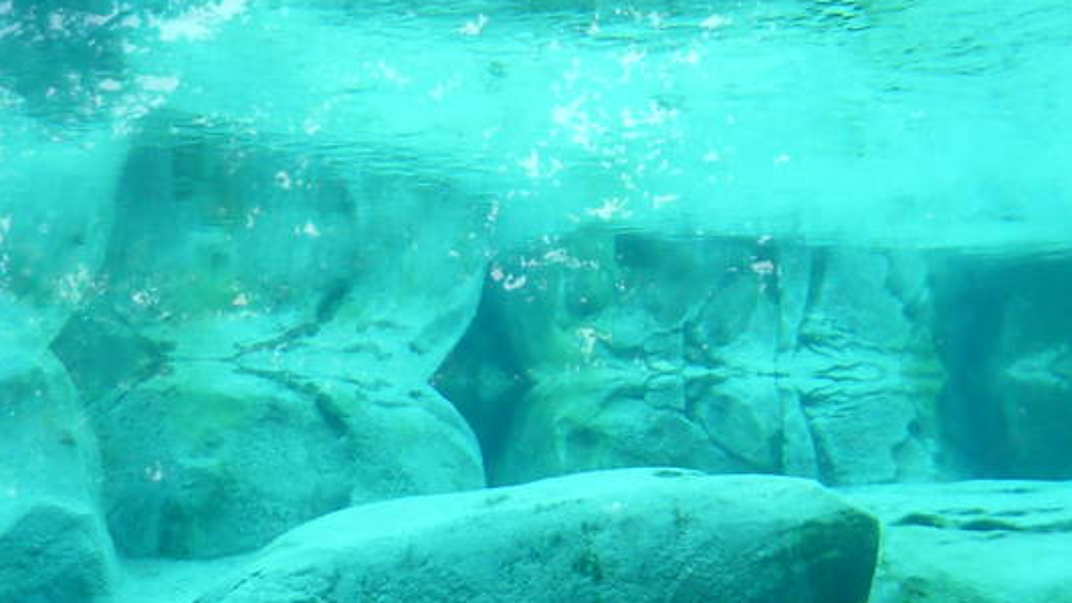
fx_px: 2331
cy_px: -83
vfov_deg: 14.4
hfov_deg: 25.8
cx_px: 644
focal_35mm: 82
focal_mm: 4.5
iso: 80
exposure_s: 1/60
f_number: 2.8
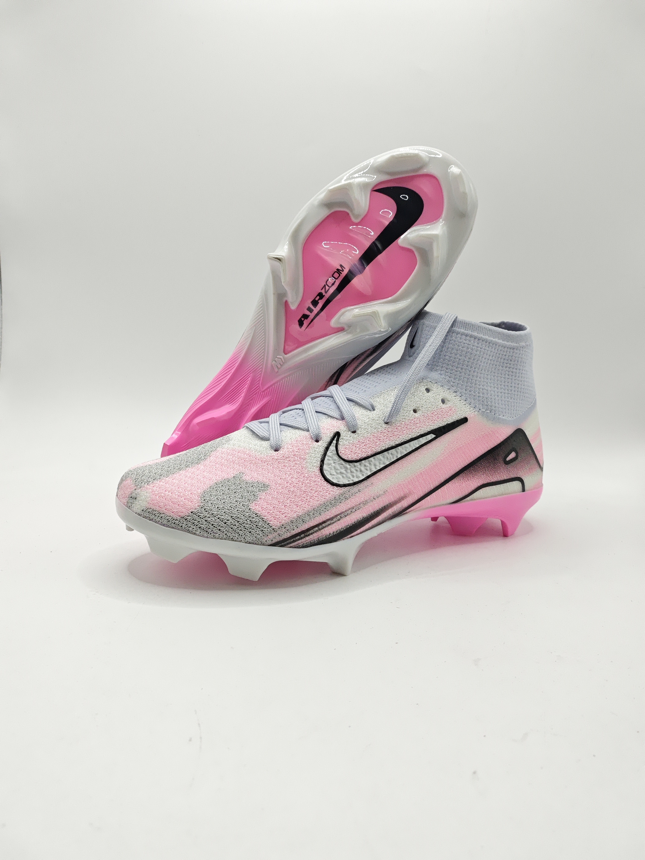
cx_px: 322
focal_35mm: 23
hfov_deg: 58.9
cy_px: 430
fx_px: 571
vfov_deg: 73.9
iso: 3200
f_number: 4
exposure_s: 1/640
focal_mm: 6.68
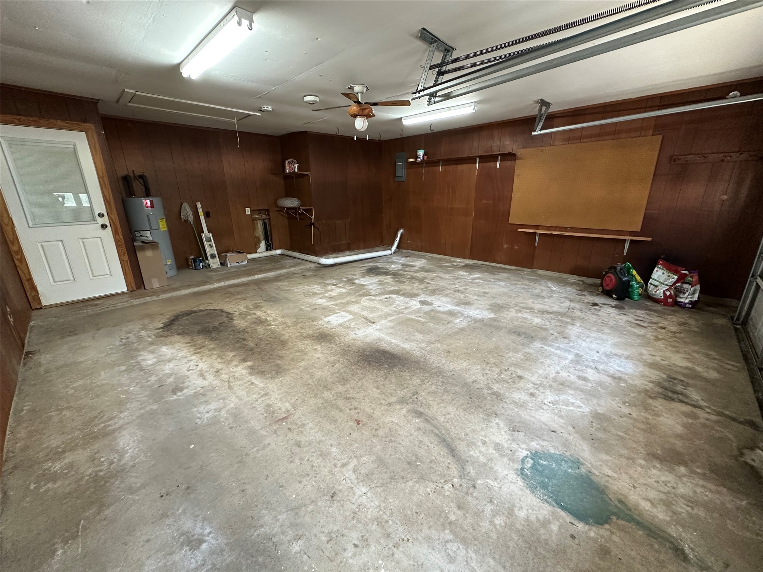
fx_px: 309
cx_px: 382
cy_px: 286
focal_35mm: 14
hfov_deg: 102.1
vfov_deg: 85.7
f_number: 2.2
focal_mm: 2.22
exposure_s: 1/60
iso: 400
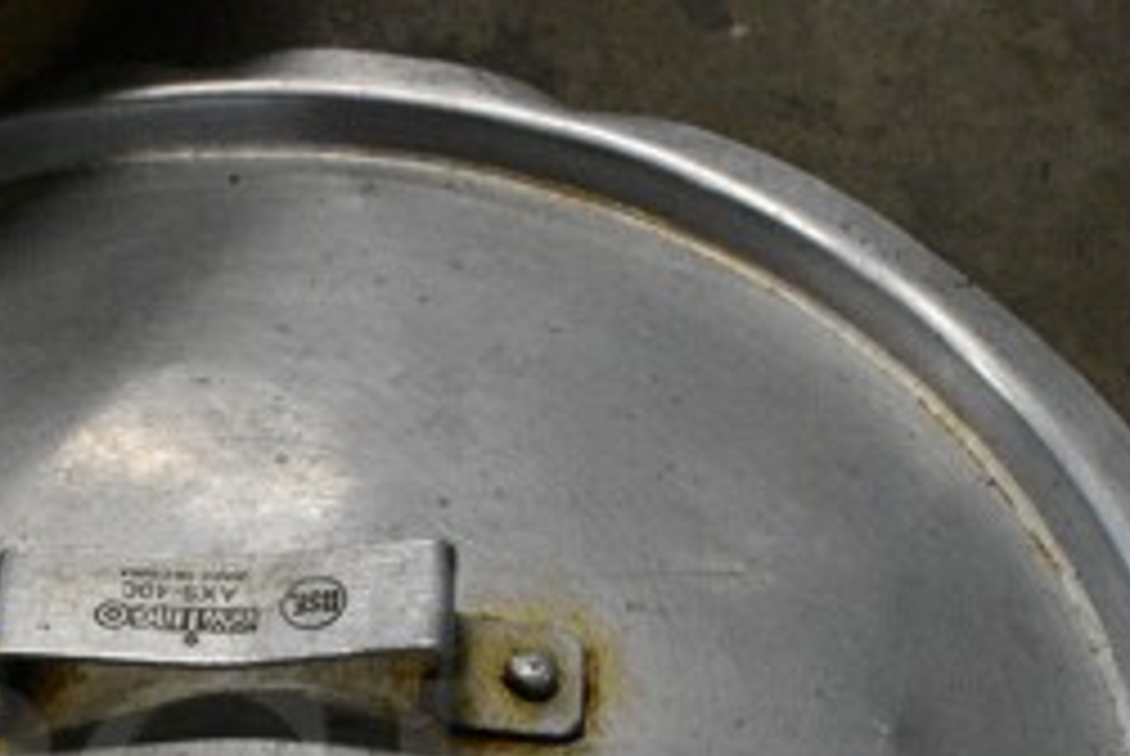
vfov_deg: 18.2
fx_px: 2294
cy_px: 792
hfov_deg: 26.9
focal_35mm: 73
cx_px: 158
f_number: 7.1
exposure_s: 1/200
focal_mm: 20
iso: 6400
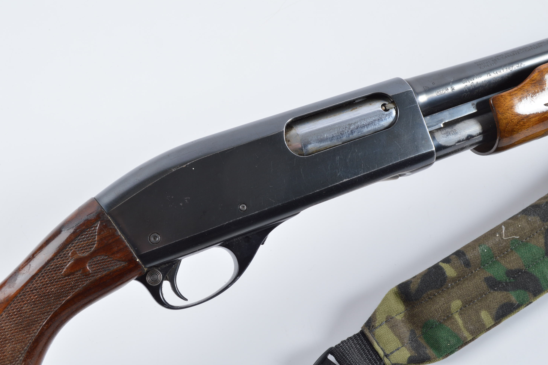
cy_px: 184
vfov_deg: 33.4
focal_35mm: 40
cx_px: 274
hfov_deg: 48.5
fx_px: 609
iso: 100
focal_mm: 26
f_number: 10
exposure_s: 1/125
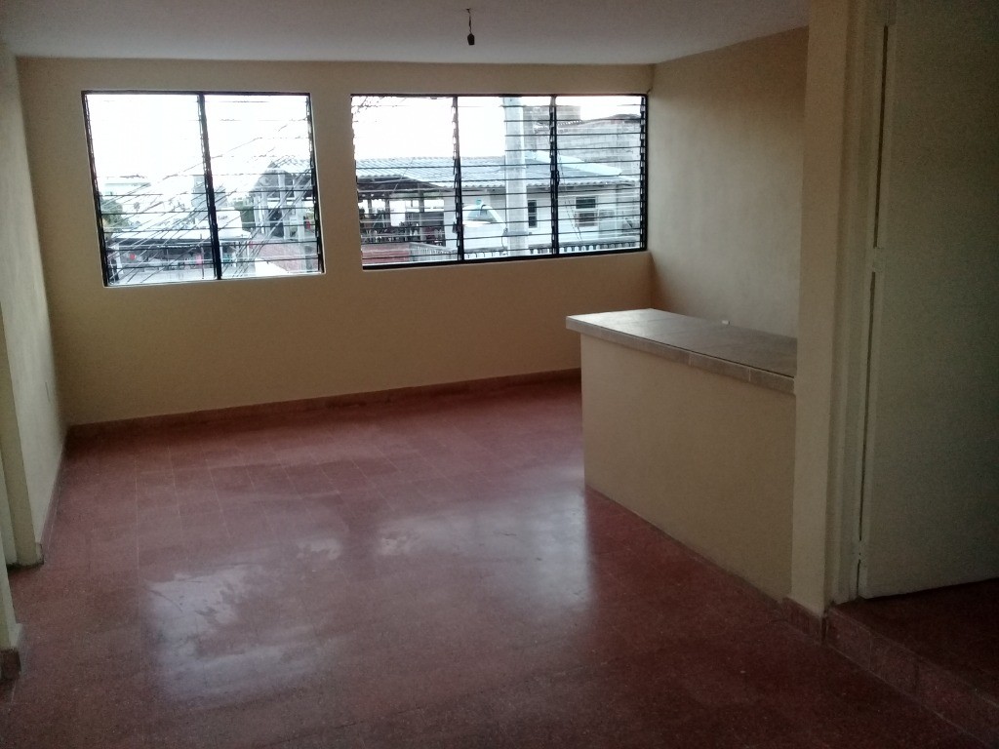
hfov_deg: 58.4
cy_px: 374
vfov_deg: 45.4
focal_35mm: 31
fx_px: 895
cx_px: 500
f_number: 2.2
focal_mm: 3.3
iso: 160
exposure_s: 1/33
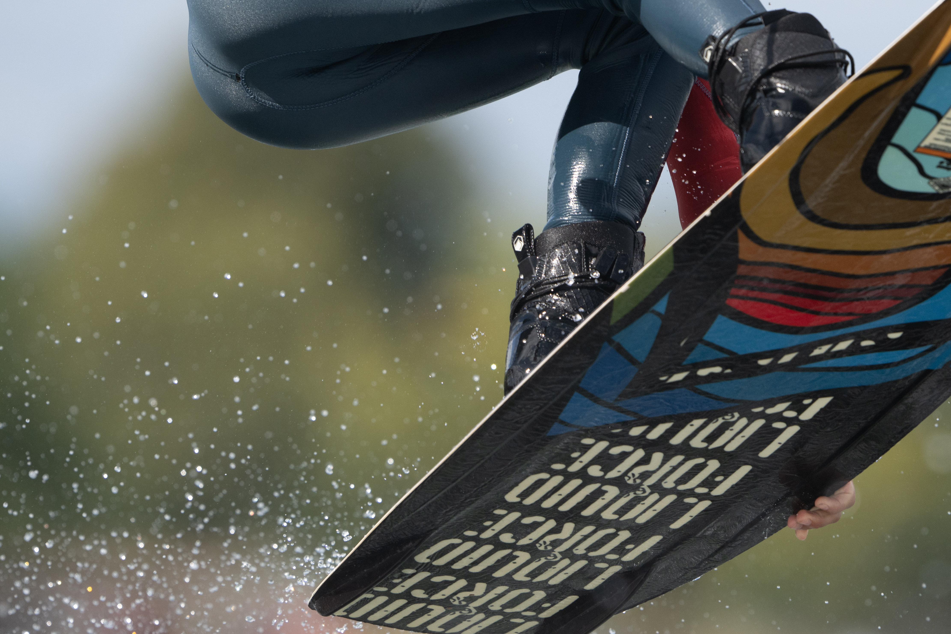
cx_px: 624
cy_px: 196
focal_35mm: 745
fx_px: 19678
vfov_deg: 1.8
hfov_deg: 2.8
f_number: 4.5
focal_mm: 400
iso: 320
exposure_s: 1/3200
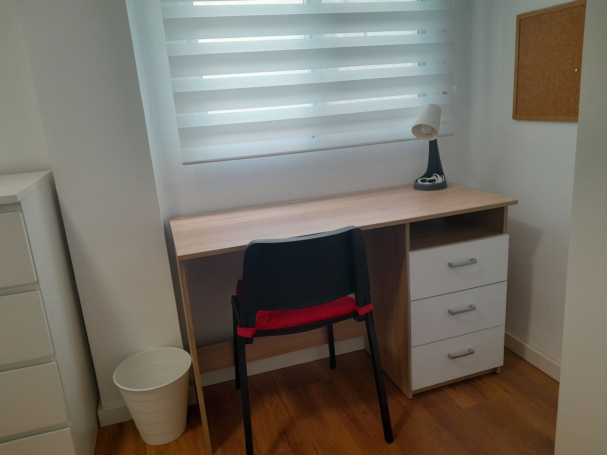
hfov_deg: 65.3
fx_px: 473
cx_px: 304
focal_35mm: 27
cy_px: 228
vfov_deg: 51.4
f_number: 1.8
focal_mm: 4
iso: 80
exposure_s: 1/50
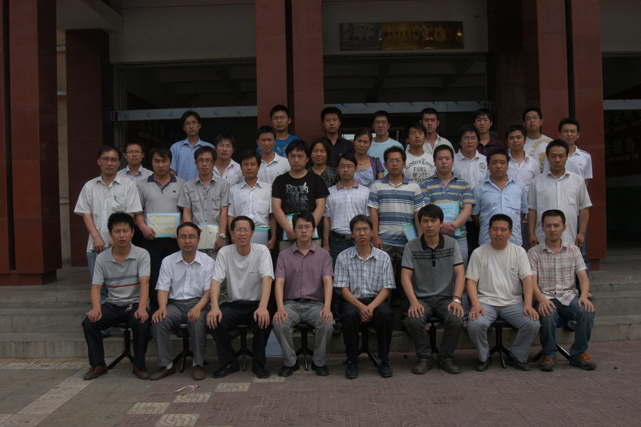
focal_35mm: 36
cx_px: 320
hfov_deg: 53.2
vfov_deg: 36.8
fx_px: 640
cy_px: 214
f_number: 13
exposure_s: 1/640
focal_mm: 24
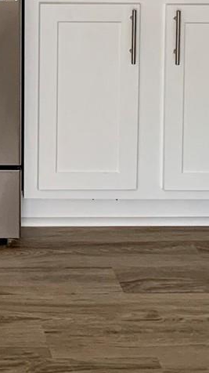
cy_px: -178
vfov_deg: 16.2
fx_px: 1205
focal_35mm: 122
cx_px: -142
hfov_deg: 9.5
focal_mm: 4.25
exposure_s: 1/115
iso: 100
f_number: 1.8
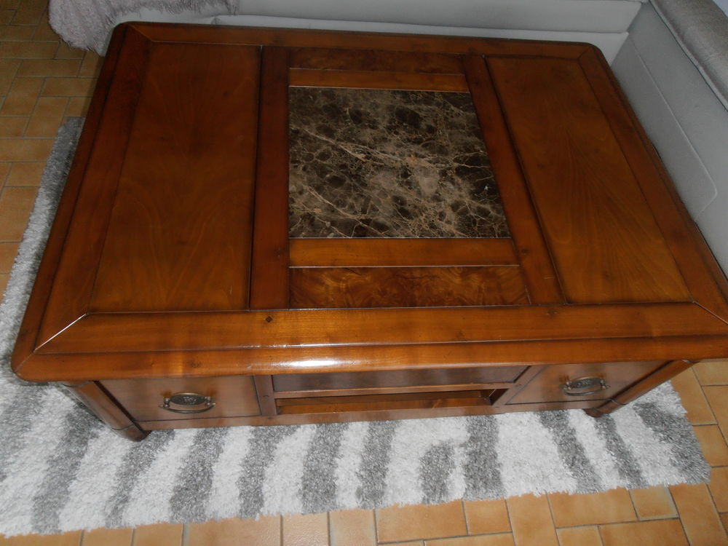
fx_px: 505
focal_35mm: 24
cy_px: 273
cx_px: 364
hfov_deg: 71.6
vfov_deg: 56.8
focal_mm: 4.2
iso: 125
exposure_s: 1/30
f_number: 3
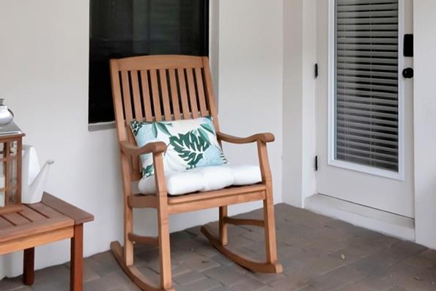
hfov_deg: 44.1
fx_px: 537
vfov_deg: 28.9
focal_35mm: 44
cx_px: 240
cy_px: 22
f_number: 8
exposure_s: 1/320
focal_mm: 11
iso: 1250
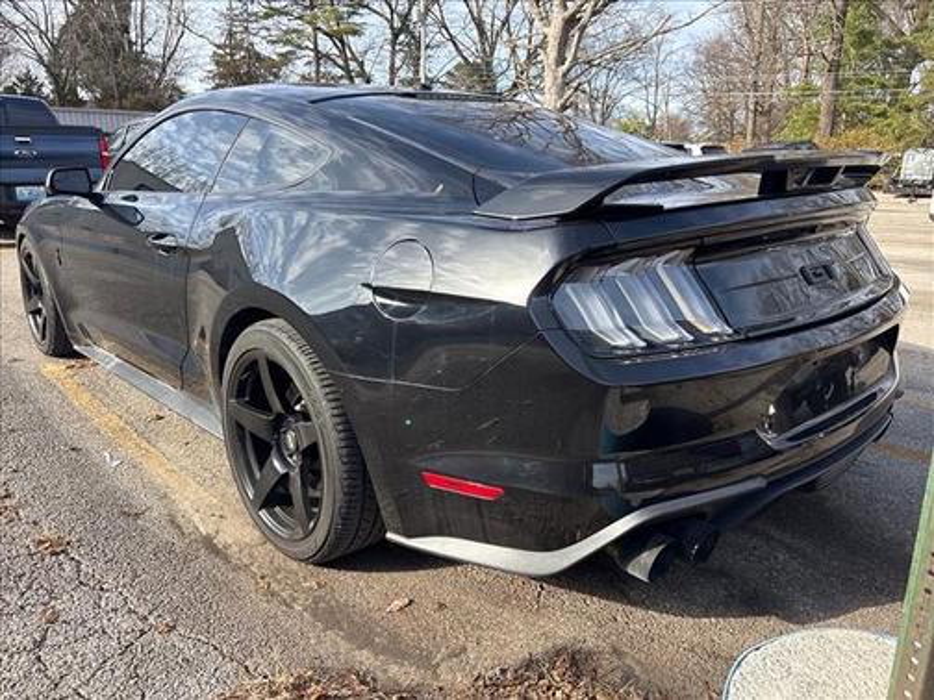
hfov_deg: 67.3
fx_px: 702
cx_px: 467
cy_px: 350
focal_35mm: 26
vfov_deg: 53.1
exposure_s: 1/801
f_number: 1.6
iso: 50
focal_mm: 5.96
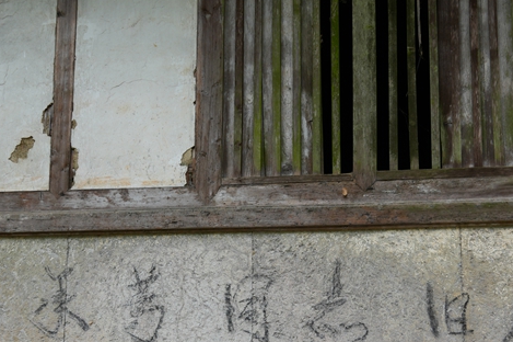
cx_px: 288
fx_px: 838
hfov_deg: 34.0
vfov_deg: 22.8
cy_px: 249
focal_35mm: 59
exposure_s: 1/200
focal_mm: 23
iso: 100
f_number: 4.5
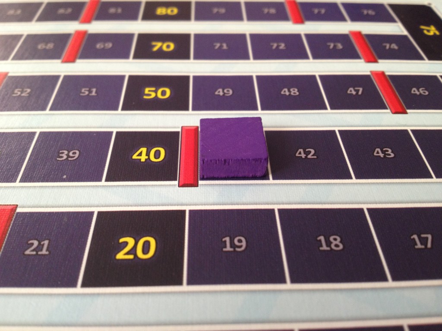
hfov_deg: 52.6
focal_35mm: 35
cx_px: 221
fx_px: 447
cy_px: 166
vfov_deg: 40.7
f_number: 2.4
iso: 100
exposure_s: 1/20
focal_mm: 4.28
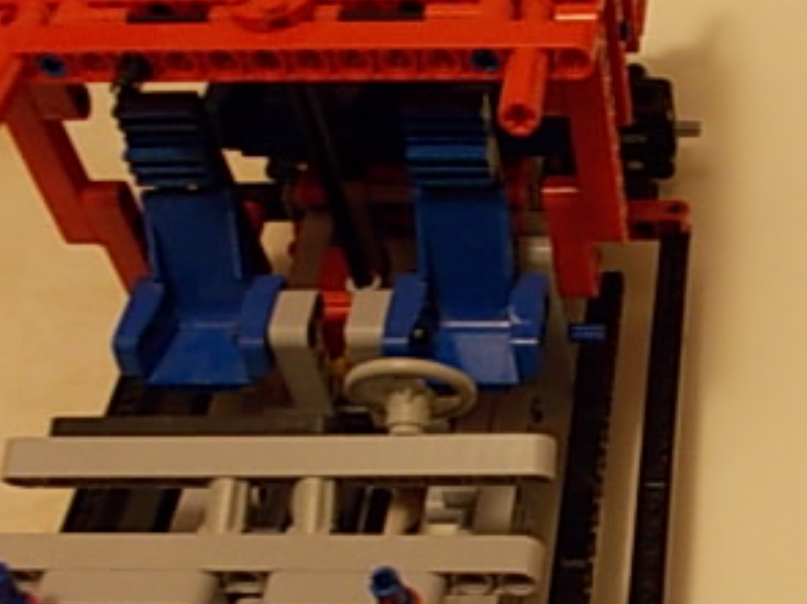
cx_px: 769
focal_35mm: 61
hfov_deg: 30.0
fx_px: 1421
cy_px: 511
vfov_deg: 23.5
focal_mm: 4
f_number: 2.7
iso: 200
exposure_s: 1/4
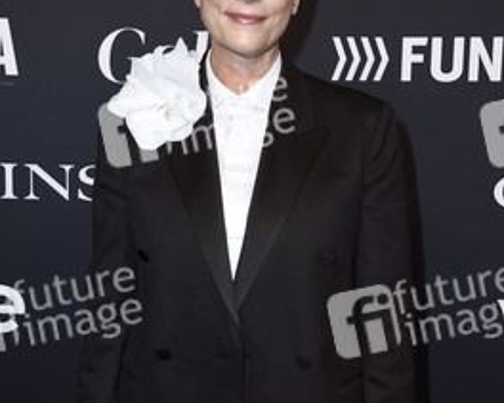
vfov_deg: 20.7
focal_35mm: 74
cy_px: 218
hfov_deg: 25.7
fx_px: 1103
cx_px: 252
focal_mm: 52
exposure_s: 1/250
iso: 500
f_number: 5.6
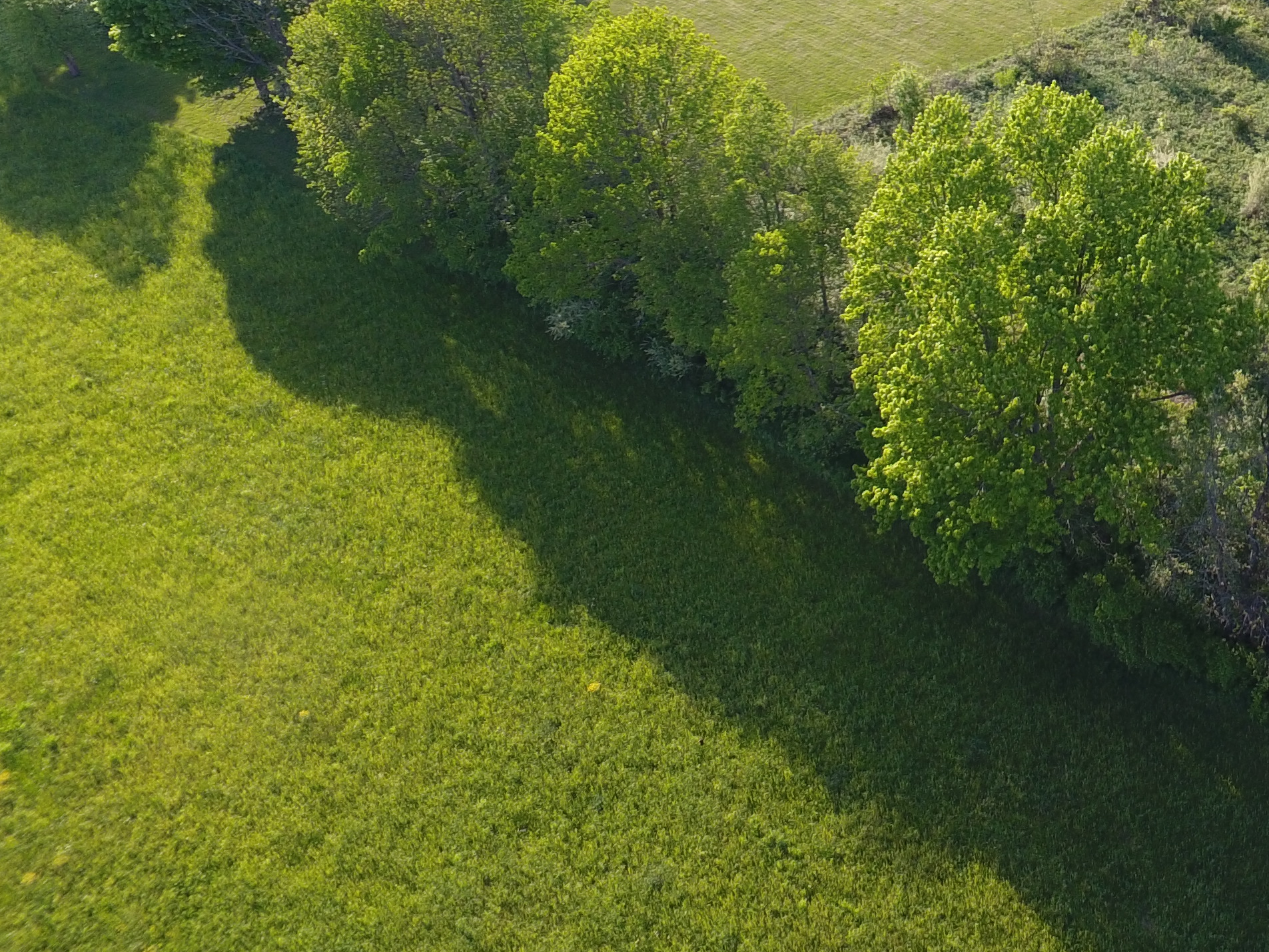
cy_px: 94
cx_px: 1306
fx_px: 1540
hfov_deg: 38.9
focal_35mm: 42
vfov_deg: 32.6
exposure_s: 1/229
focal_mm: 3.61
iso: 100
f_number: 2.8
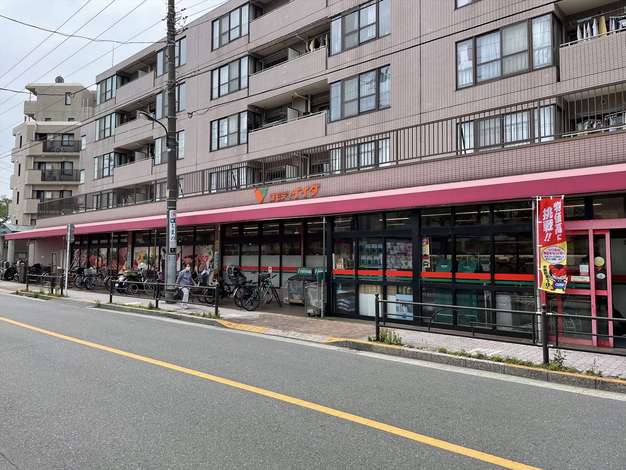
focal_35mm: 26
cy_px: 235
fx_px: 470
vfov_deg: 53.1
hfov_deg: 67.3
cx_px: 313
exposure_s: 1/1511
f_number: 1.6
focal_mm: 4.2
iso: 32
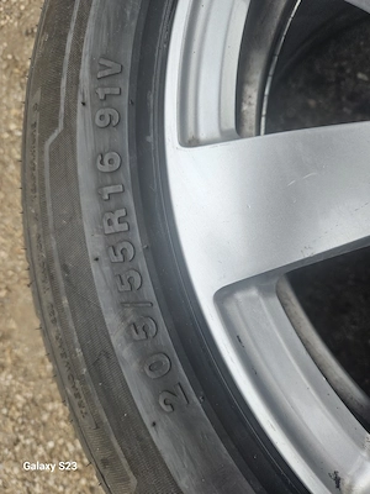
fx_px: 328
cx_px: 185
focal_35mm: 23
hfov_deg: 58.9
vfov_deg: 73.9
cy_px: 247
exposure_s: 1/185
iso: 25
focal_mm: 5.4
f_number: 1.8
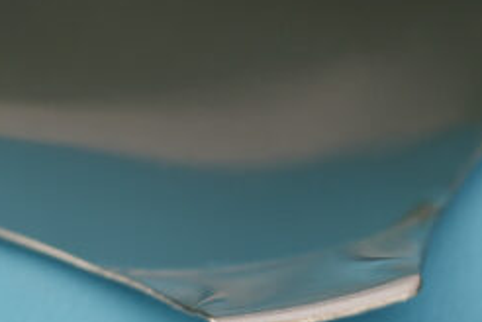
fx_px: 7524
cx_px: 261
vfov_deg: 2.4
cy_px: 362
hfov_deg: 3.7
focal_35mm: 562
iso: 100
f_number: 9
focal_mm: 90
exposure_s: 1/125
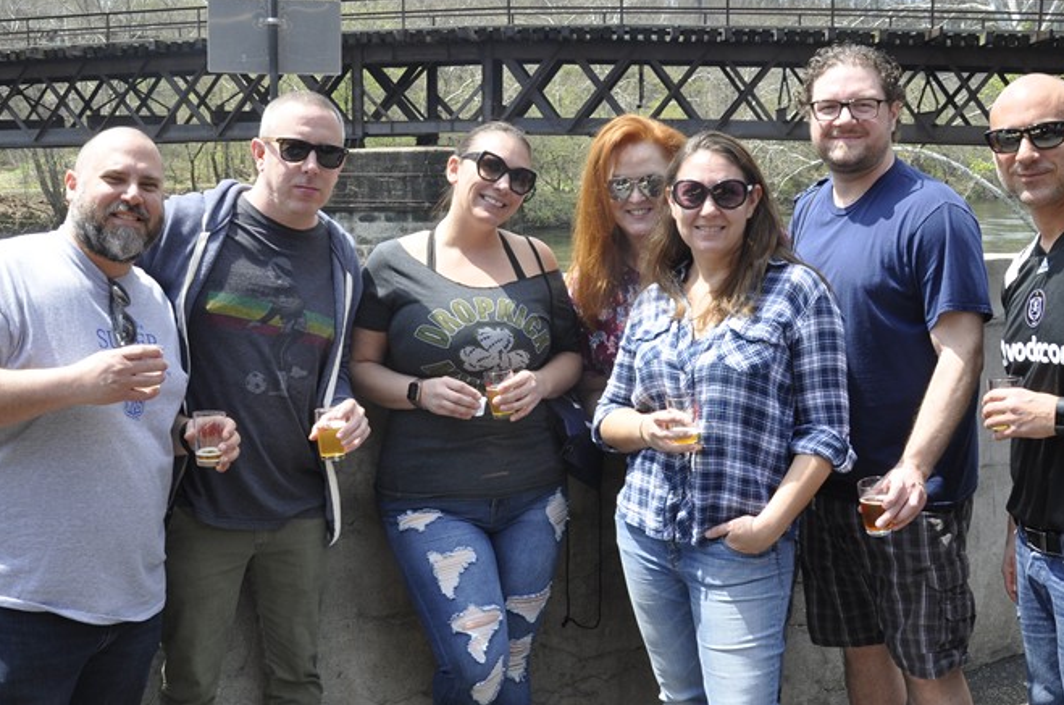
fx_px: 1210
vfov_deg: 32.5
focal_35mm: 41
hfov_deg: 47.5
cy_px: 363
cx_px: 517
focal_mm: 18
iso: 400
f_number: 13
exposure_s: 1/160
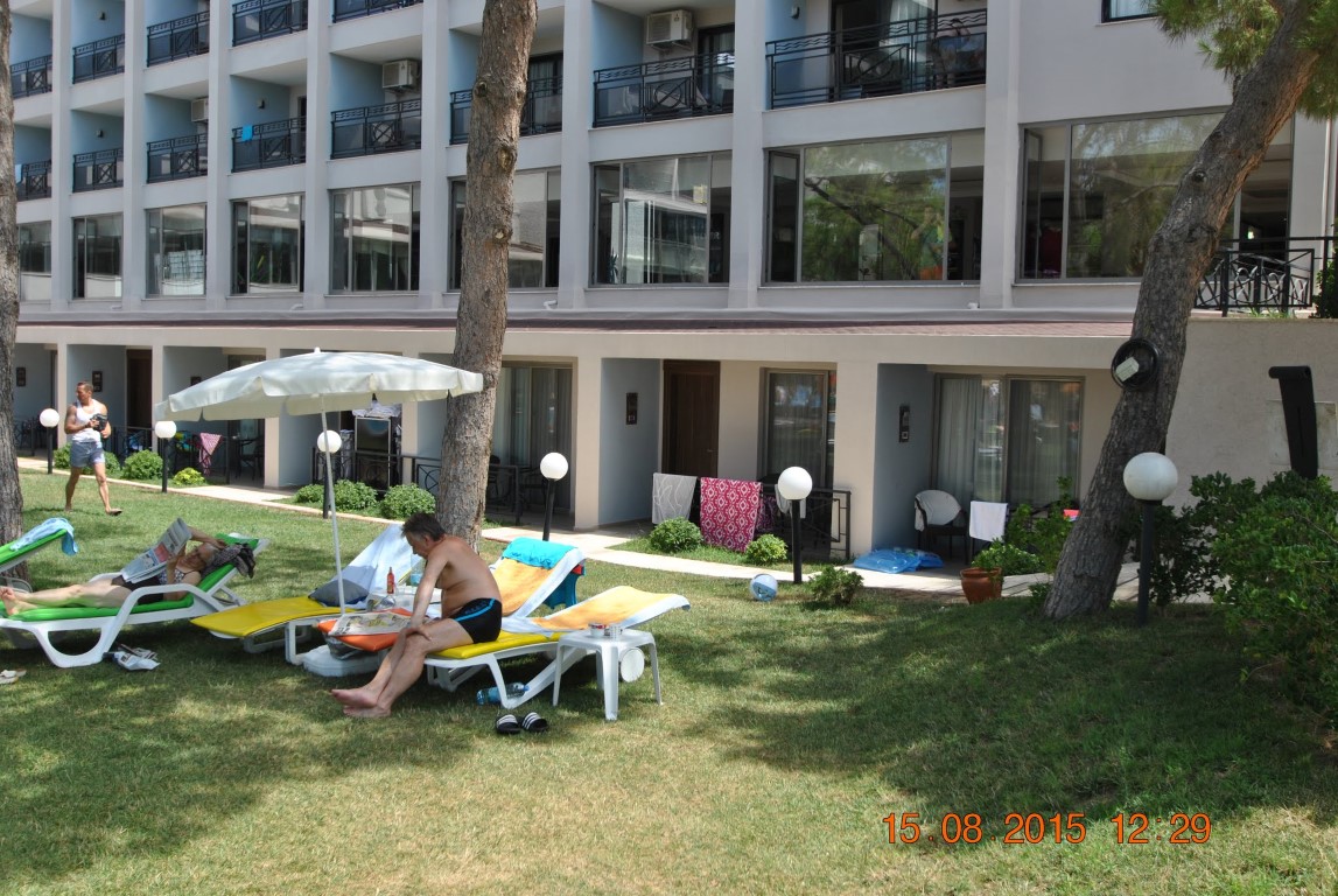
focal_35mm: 36
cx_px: 669
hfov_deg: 53.1
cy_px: 448
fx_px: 1340
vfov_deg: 37.0
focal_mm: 24
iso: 100
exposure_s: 1/160
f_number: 6.3
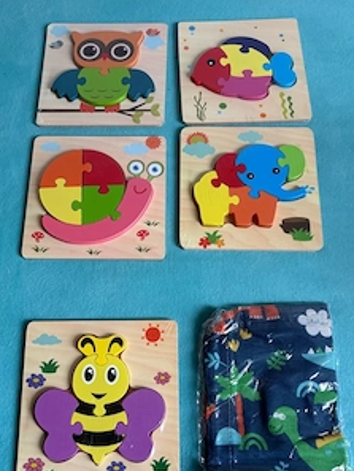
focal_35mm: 35
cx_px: 167
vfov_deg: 52.3
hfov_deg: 40.7
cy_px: 282
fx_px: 477
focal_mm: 5.96
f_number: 1.6
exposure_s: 1/60
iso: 200
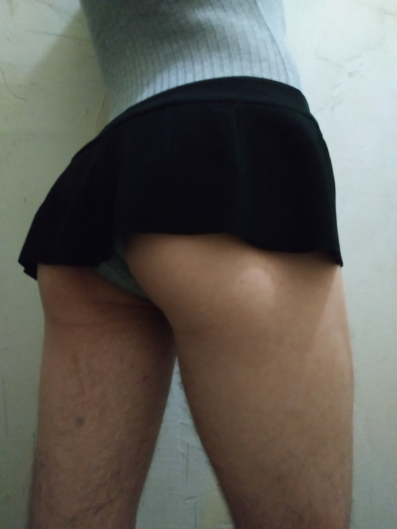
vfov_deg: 71.6
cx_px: 198
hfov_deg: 56.8
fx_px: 367
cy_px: 264
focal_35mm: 24
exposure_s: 1/15
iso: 6400
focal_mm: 3.94
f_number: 1.9
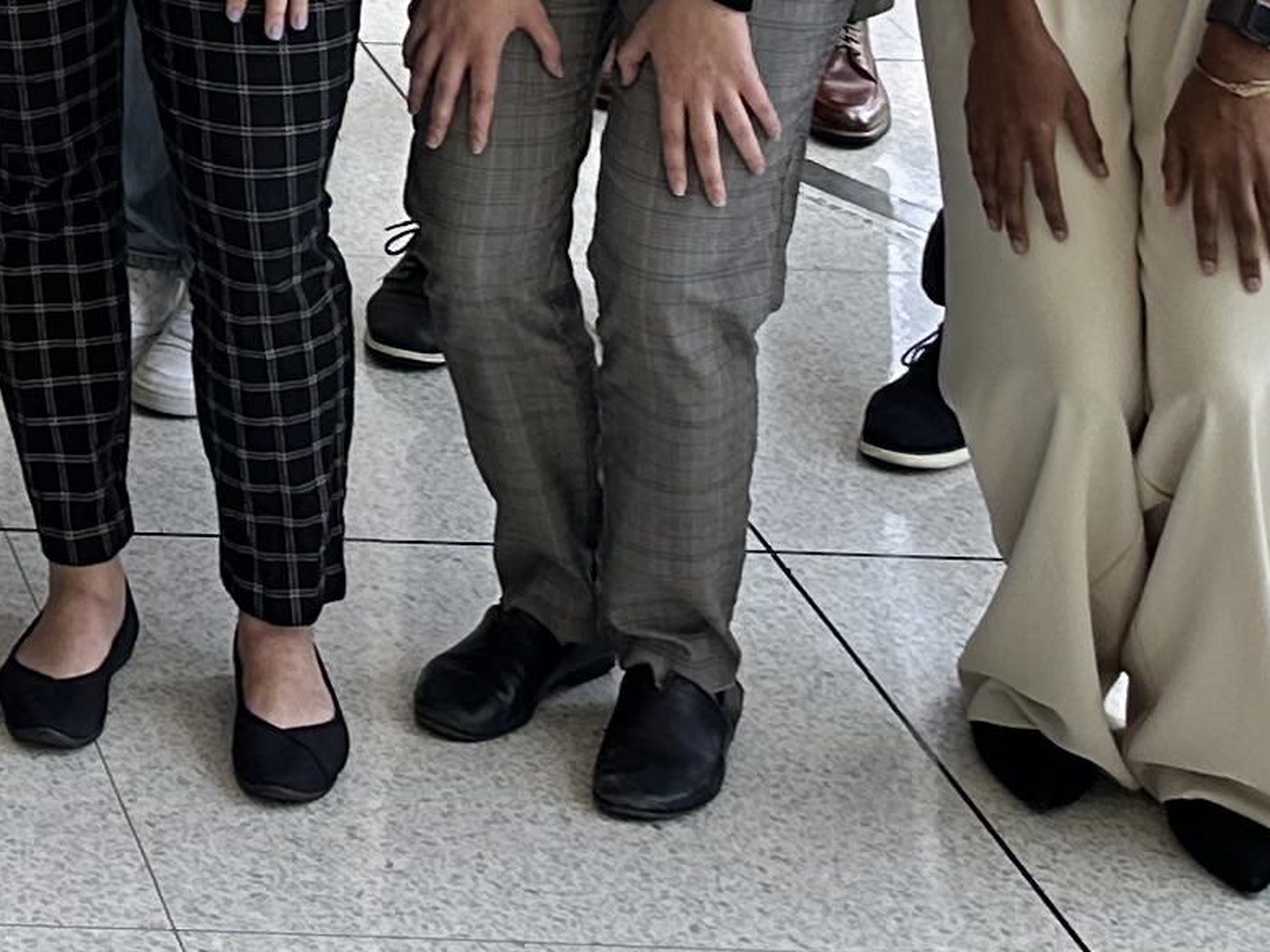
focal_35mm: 123
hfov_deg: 14.3
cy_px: -1304
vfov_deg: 10.4
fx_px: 4512
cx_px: -947
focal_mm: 6.86
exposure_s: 1/122
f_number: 1.78
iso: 64
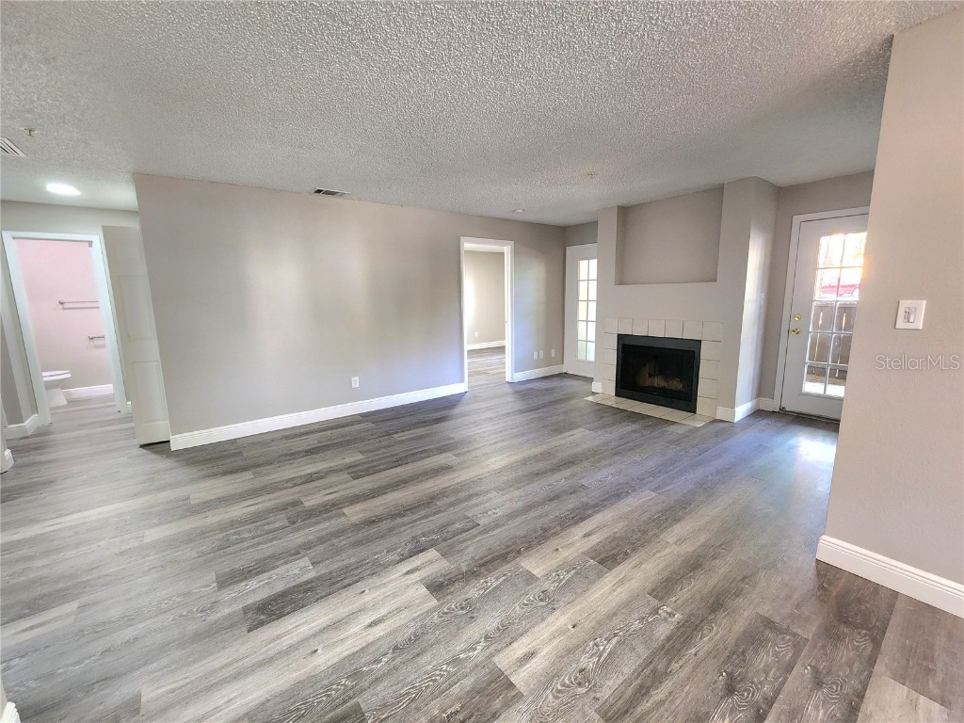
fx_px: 362
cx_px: 482
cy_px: 362
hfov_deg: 106.2
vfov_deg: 89.9
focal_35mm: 13
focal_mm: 2.2
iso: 320
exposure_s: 1/40
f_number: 2.2
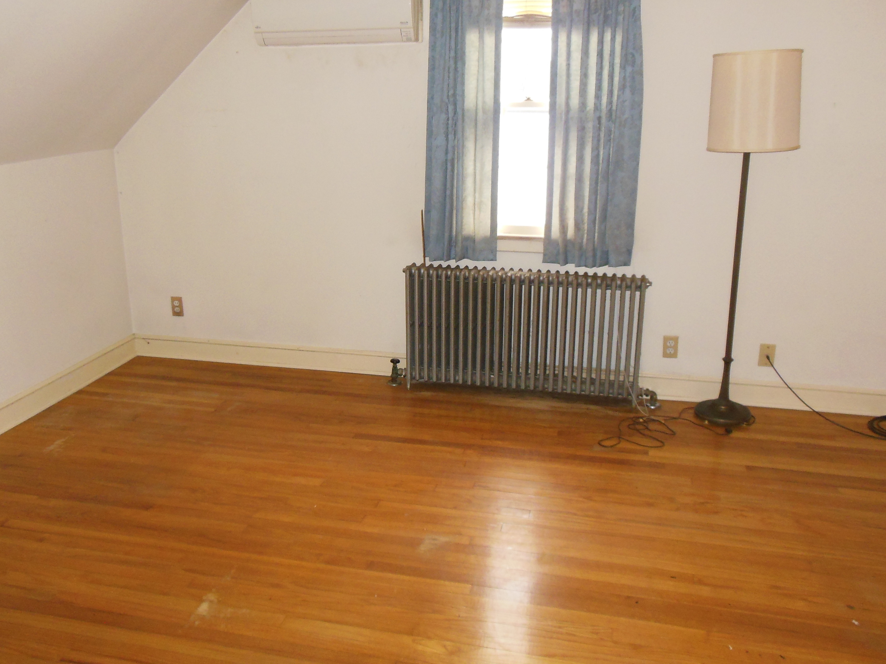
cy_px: 326
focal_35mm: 31
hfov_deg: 58.3
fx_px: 793
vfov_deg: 45.4
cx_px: 402
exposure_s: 1/25
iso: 400
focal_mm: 4.5
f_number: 3.2
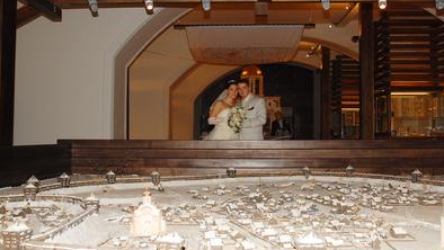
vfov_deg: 27.7
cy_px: 120
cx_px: 234
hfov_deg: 47.3
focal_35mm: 43
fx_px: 506
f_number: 6.3
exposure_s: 1/50
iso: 400
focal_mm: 24
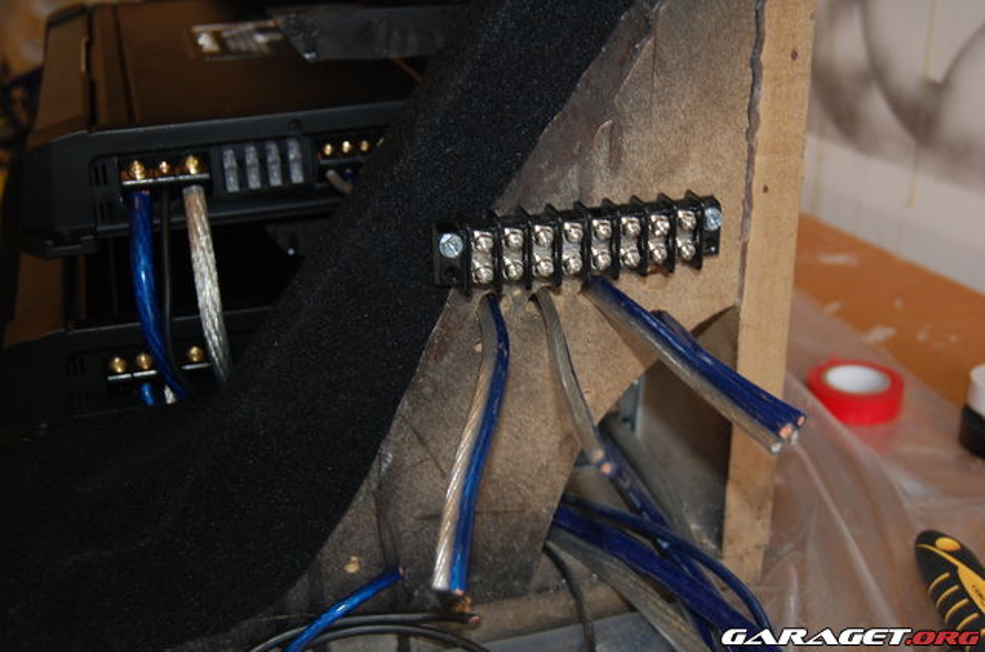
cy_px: 326
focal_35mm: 46
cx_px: 492
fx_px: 1270
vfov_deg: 28.8
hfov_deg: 42.4
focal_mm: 31
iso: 400
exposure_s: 1/60
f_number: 4.5
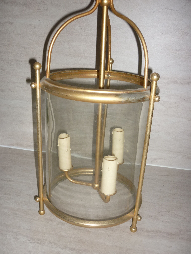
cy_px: 127
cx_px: 96
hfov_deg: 42.9
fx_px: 243
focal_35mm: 33
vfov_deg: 55.4
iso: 100
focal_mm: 5.5
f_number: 2.8
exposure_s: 1/30
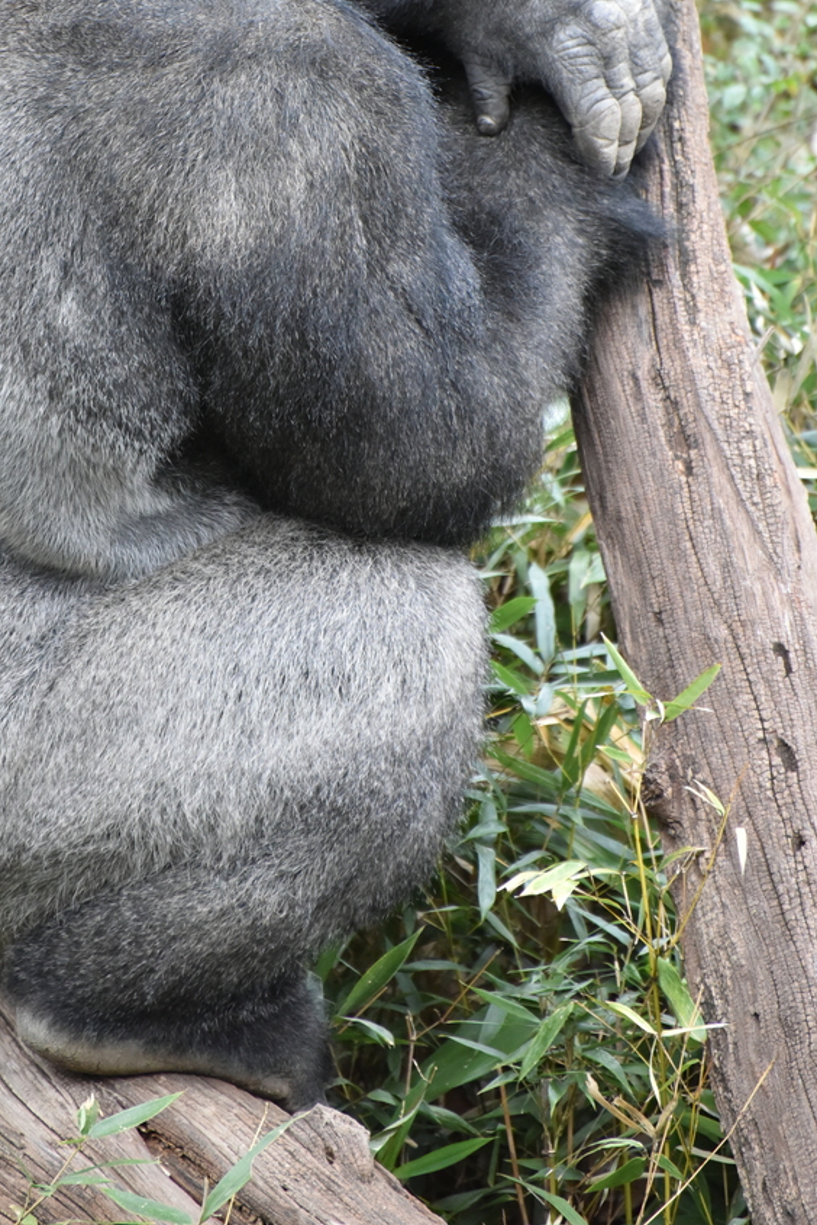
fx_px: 13911
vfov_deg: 5.0
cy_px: 329
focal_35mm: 409
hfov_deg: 3.4
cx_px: 242
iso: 4000
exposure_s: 1/640
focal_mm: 270
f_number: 5.6
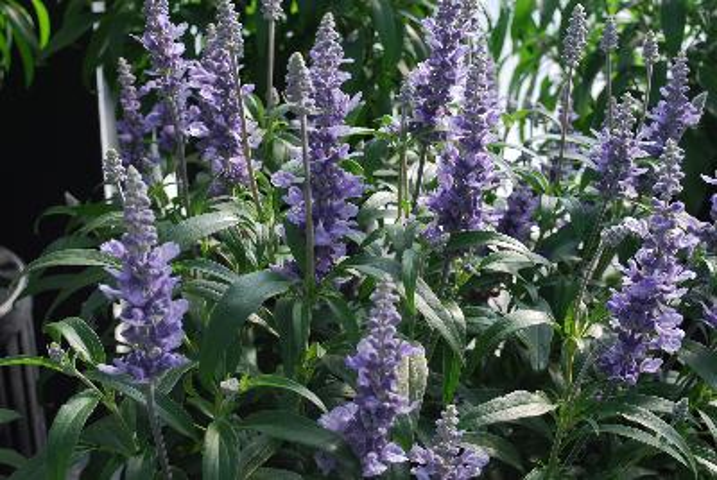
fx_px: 1017
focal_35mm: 51
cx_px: 358
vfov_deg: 26.6
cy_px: 240
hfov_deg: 38.8
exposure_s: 1/60
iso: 125
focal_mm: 34
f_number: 8
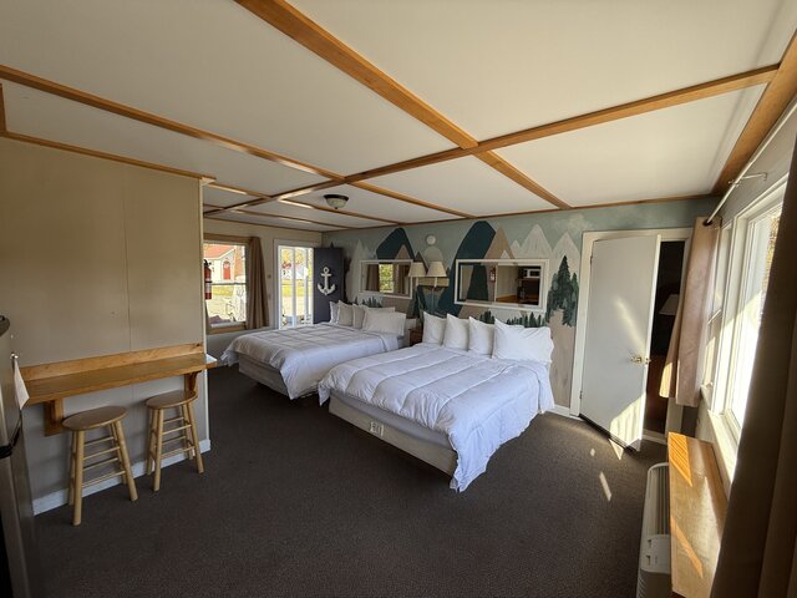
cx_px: 398
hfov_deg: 102.1
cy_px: 299
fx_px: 322
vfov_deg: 85.7
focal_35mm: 14
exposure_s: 1/162
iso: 64
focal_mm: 2.22
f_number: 2.2
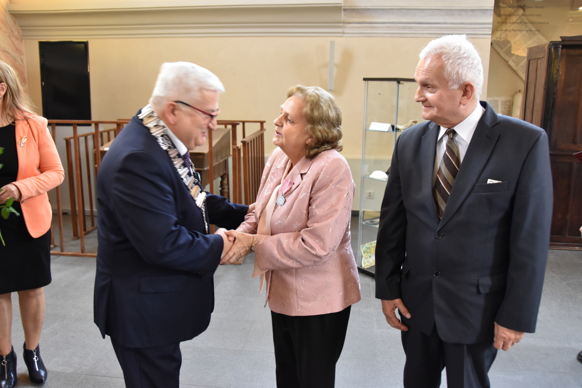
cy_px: 194
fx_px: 485
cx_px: 291
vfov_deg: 43.6
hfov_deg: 61.9
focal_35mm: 30
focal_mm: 20
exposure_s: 1/30
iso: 1400
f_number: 3.5
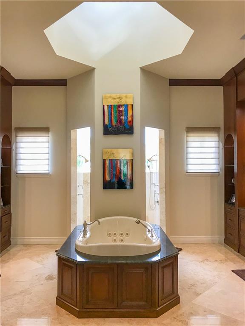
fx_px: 264
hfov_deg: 49.7
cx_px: 122
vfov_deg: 63.4
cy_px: 163
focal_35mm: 28
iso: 20
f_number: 1.8
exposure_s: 1/30
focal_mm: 3.99
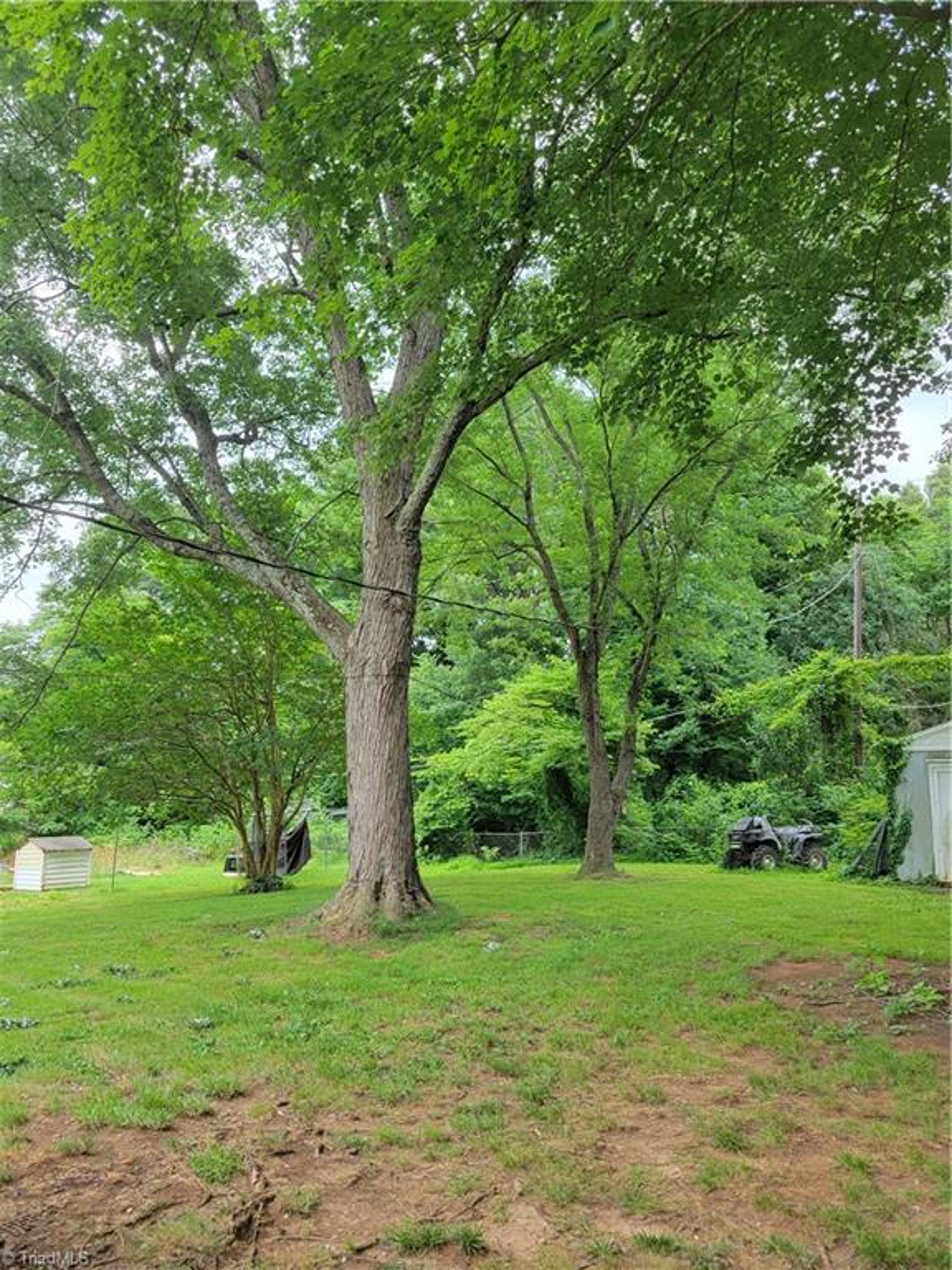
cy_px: 635
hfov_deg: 53.1
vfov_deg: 67.3
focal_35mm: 26
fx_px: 953
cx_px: 476
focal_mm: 5.4
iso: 40
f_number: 1.8
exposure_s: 1/181
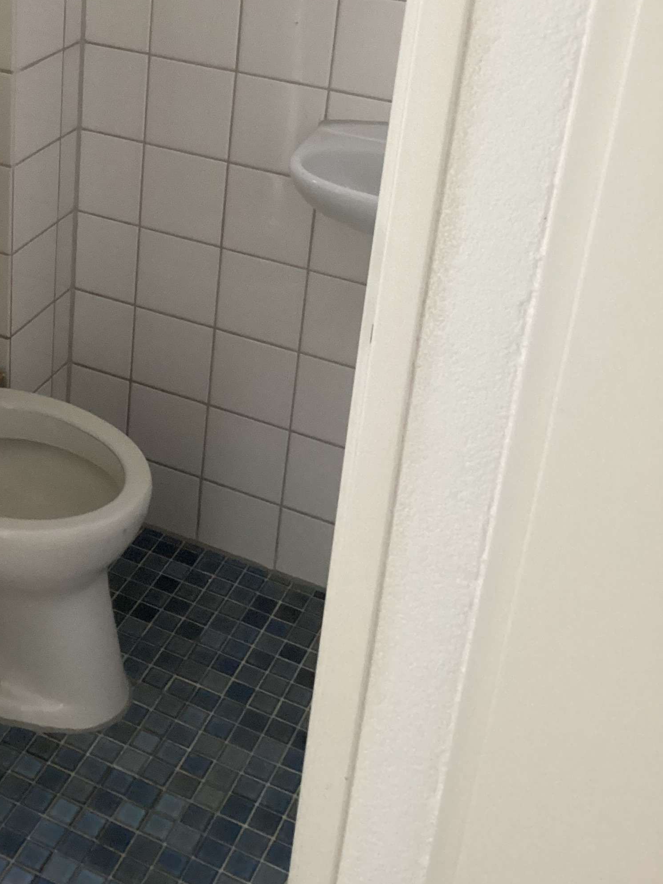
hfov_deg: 27.9
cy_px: 194
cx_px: 121
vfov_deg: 36.4
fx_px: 1302
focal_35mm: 51
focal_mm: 3.3
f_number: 2.4
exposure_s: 1/25
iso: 500
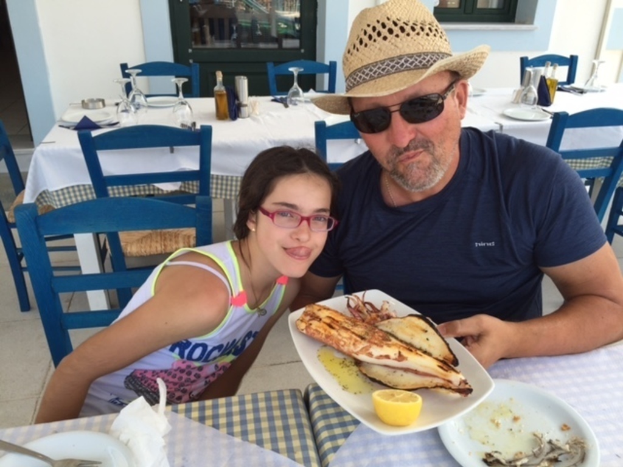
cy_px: 234
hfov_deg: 61.7
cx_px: 312
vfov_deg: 48.2
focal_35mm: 29
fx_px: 522
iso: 32
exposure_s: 1/237
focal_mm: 4.15
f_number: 2.2
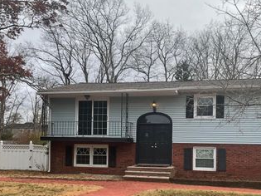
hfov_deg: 41.2
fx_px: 347
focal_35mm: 46
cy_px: 139
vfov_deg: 31.1
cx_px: 142
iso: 16
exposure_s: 1/606
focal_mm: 3
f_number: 1.8
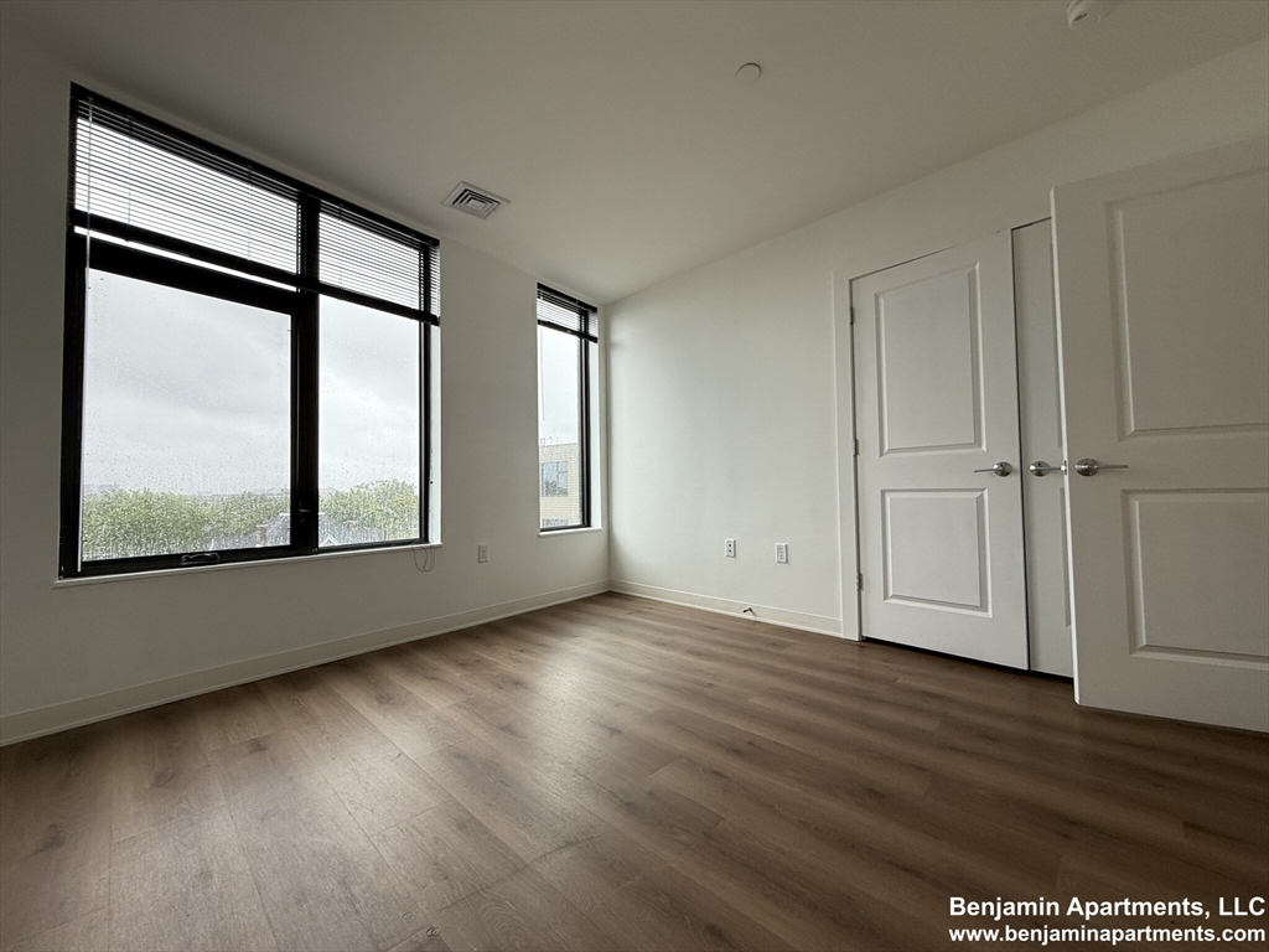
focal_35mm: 14
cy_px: 476
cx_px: 634
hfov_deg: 102.1
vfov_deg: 85.7
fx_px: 513
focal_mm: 2.22
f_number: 2.2
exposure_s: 1/154
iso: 64
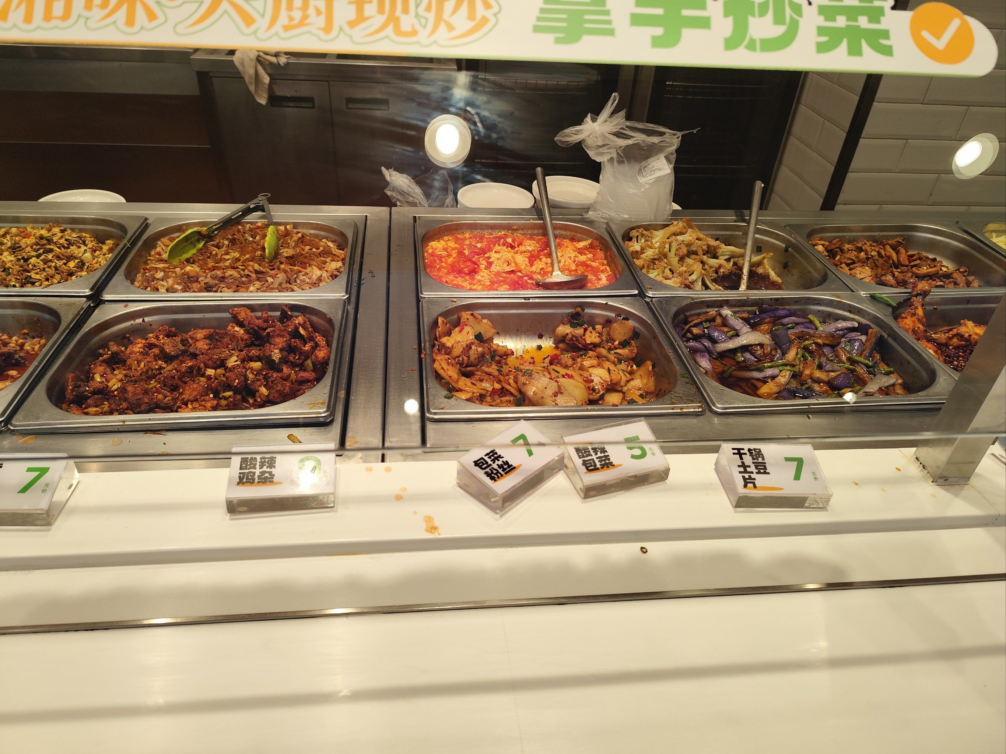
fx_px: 668
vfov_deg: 58.9
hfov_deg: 73.9
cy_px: 377
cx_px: 503
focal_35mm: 23
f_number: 1.65
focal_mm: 6.19
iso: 64
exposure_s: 1/100
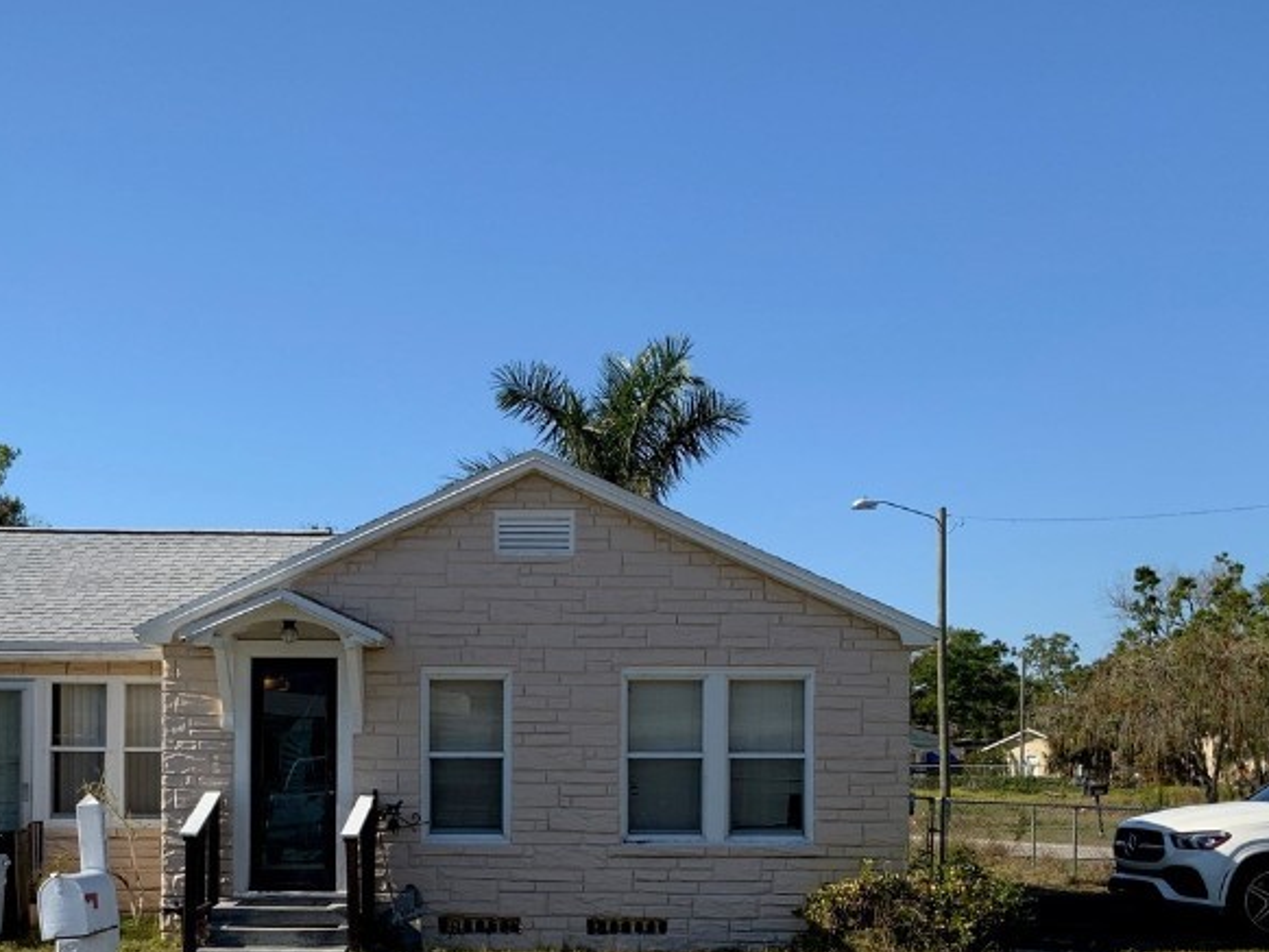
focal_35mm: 51
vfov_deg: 28.0
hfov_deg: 37.3
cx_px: 482
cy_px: 760
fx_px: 1870
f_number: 1.8
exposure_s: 1/1912
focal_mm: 3
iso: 16
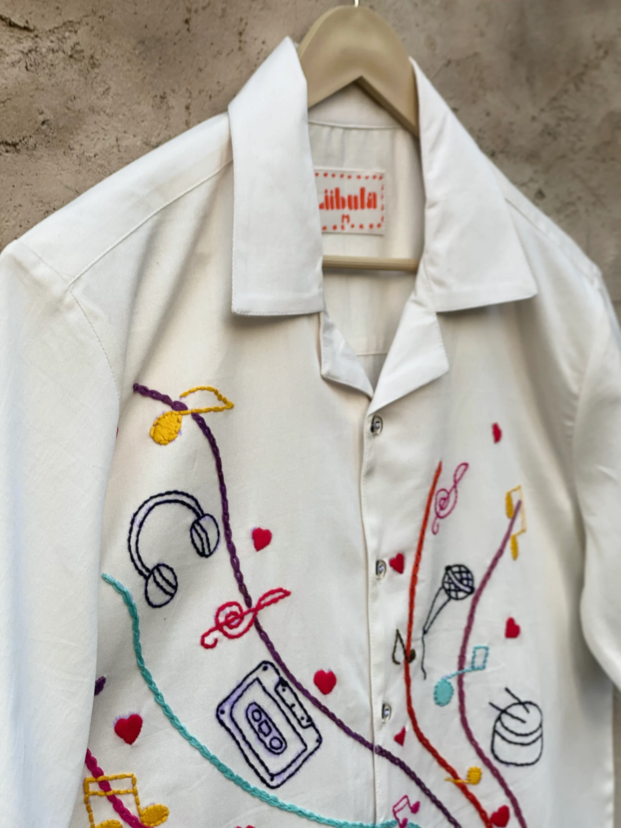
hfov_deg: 28.0
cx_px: 310
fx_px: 1244
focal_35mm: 52
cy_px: 414
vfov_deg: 36.8
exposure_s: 1/122
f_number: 2
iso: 40
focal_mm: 6
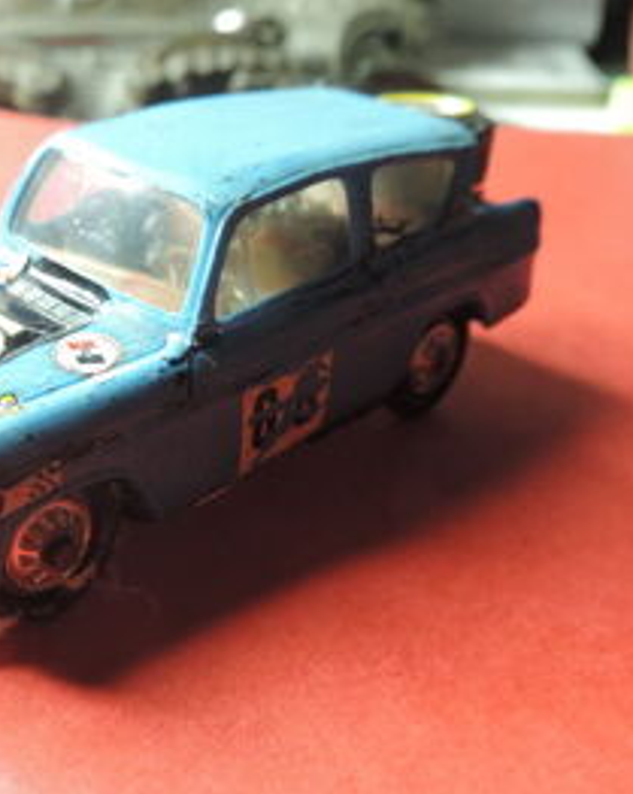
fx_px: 1009
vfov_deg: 42.8
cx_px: 212
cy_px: 470
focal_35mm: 43
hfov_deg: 34.5
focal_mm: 4.3
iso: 400
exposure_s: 1/30
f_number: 3
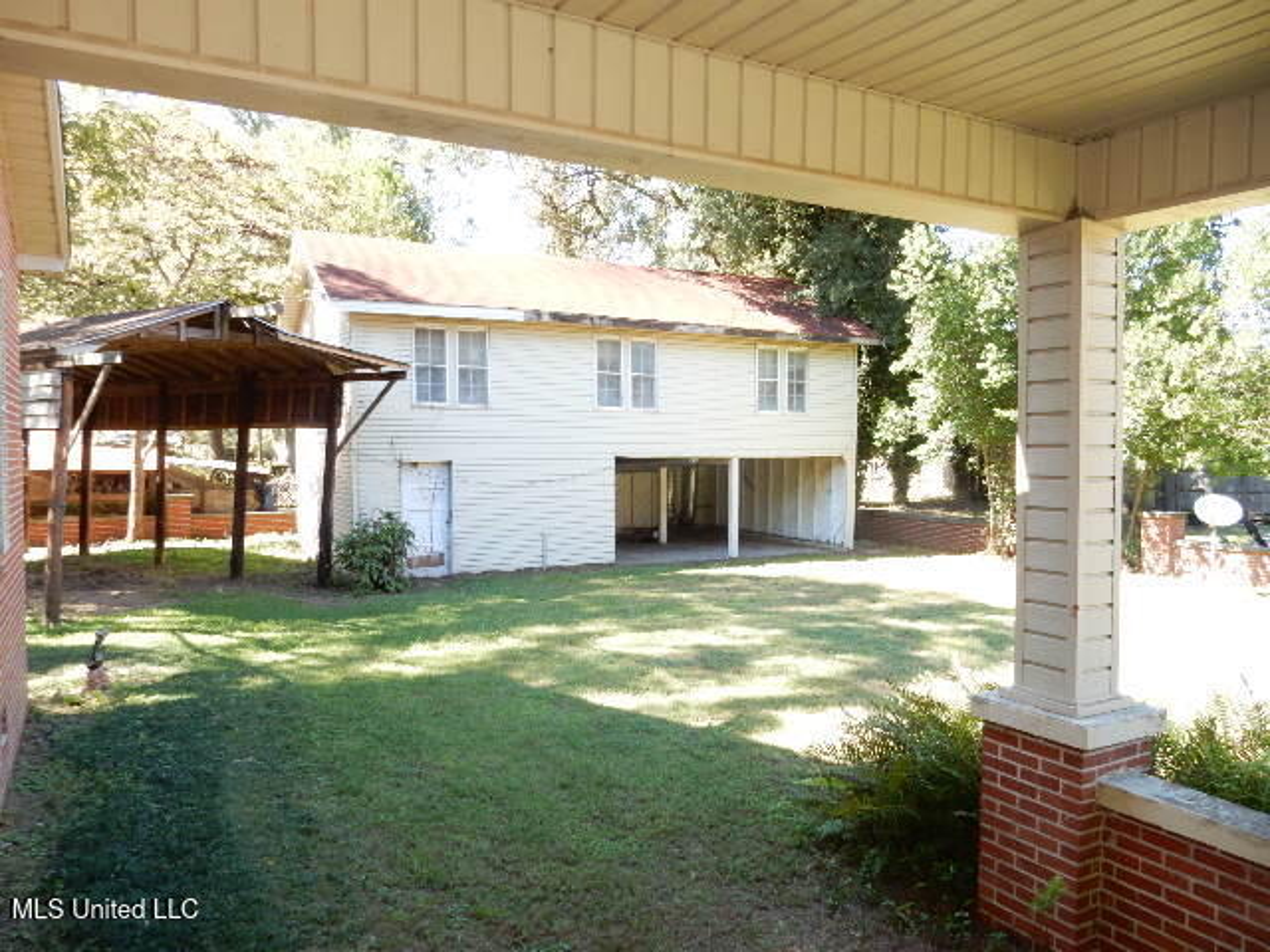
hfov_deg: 69.4
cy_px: 476
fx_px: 917
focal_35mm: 25
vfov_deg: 54.9
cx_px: 635
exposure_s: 1/100
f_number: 3.7
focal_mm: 4.5
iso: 180
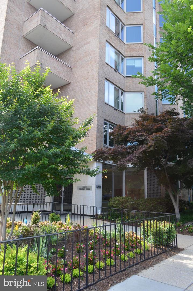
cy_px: 146
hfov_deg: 47.8
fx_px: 218
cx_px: 96
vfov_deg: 67.4
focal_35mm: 27
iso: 220
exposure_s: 1/125
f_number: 5.6
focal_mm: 18
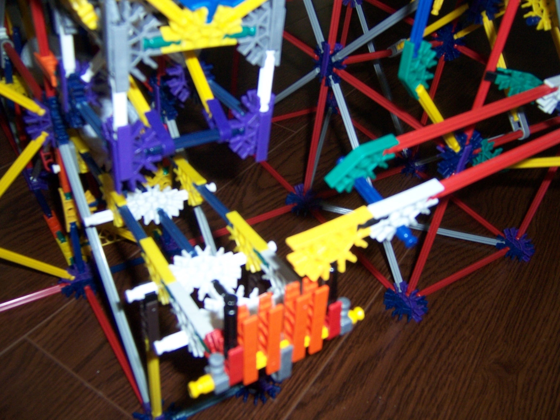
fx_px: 534
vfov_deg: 42.9
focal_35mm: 33
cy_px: 210
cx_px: 280
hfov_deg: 55.4
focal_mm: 5.5
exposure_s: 1/60
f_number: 2.8
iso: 140
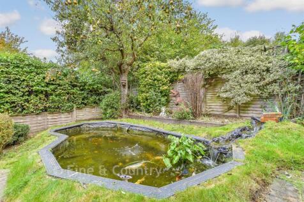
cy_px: 101
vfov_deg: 51.3
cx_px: 152
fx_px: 211
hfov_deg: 71.5
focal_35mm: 25
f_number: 8
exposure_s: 1/25
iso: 160
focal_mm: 17
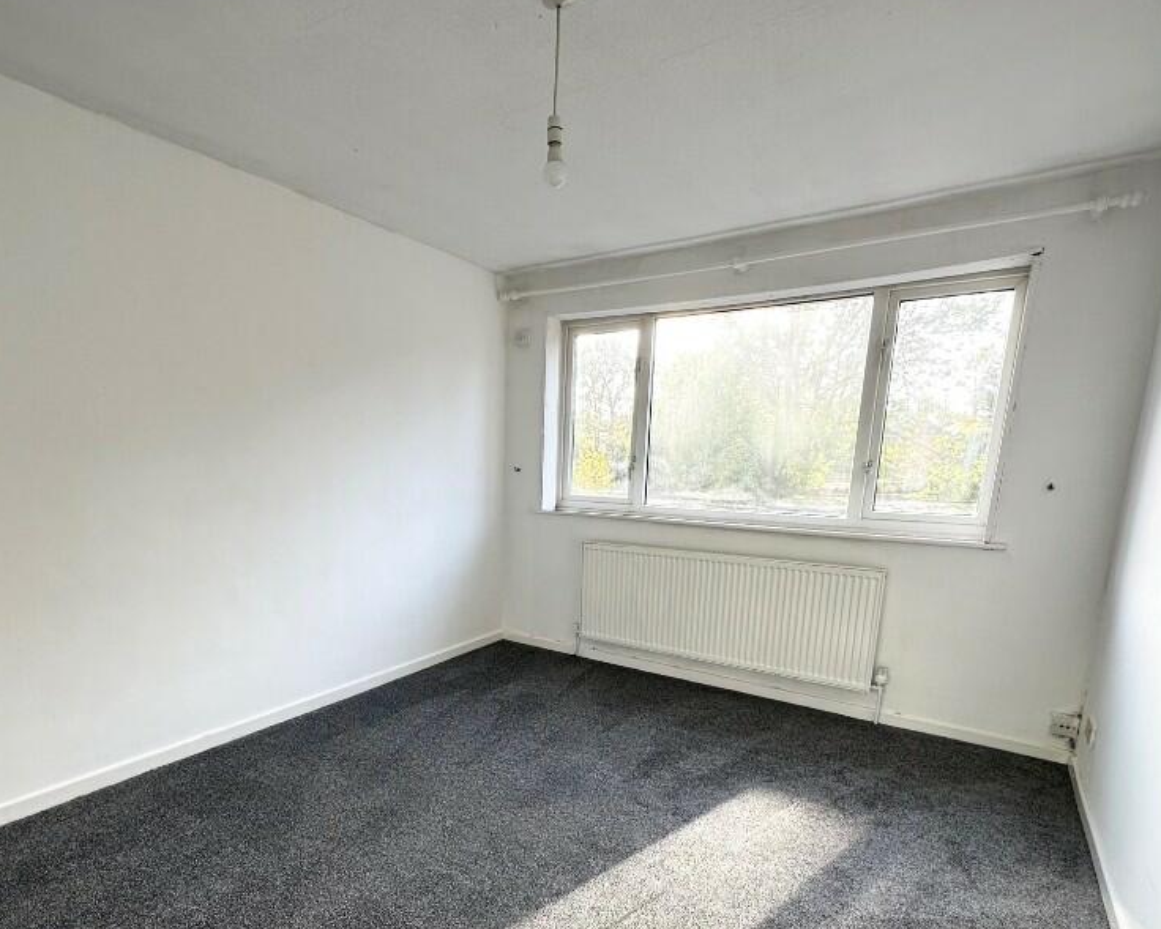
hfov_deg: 83.0
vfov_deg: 69.6
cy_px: 588
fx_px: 653
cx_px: 522
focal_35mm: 19
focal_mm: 2.22
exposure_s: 1/99
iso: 40
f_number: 2.2
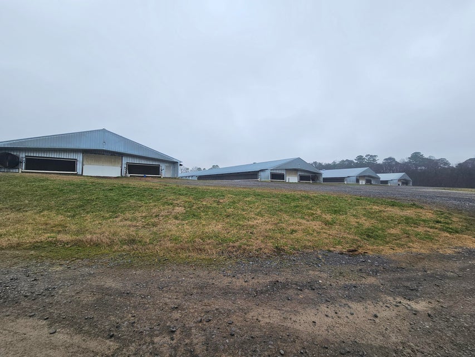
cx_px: 238
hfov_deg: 106.2
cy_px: 178
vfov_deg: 89.9
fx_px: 178
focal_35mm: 13
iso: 50
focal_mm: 2.2
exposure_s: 1/438
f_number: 2.2
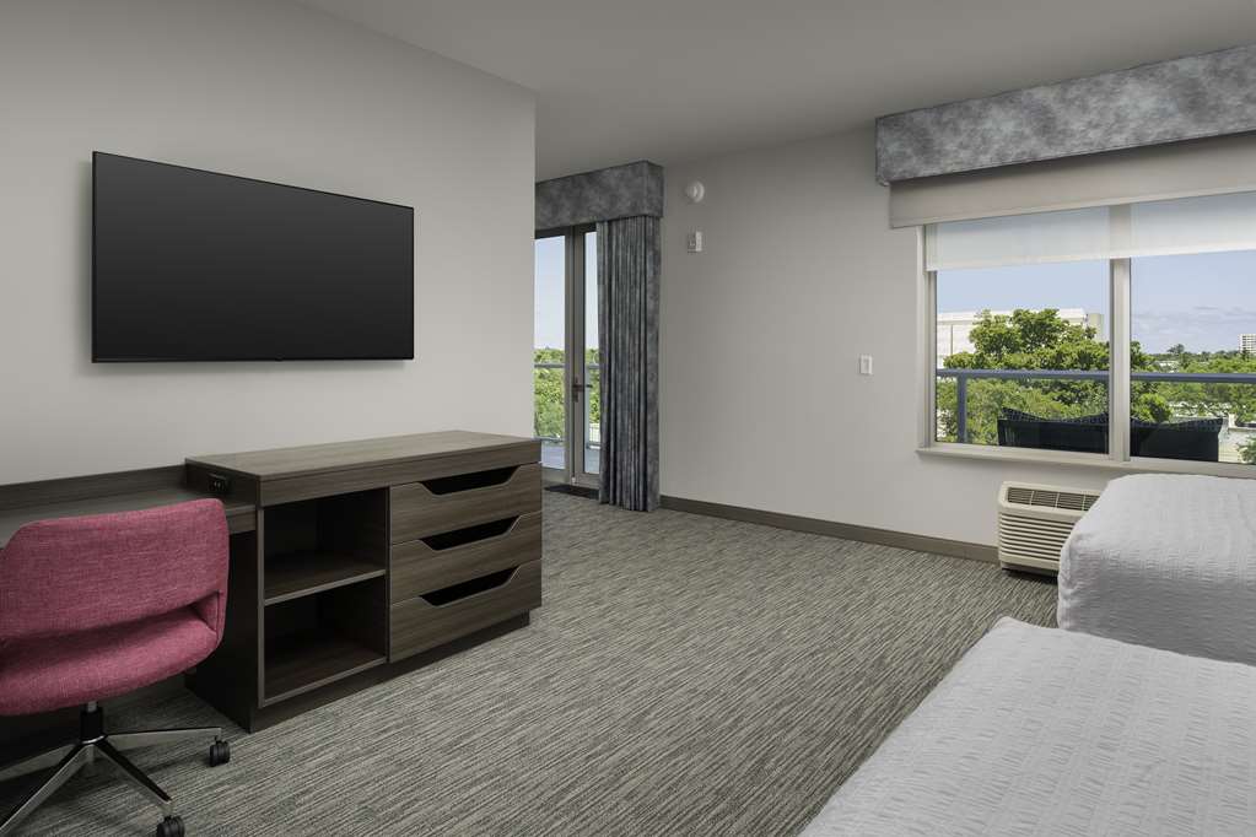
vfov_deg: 61.9
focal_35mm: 20
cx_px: 628
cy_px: 418
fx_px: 698
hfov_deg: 84.0
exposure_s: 5
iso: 50
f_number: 11
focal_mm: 20
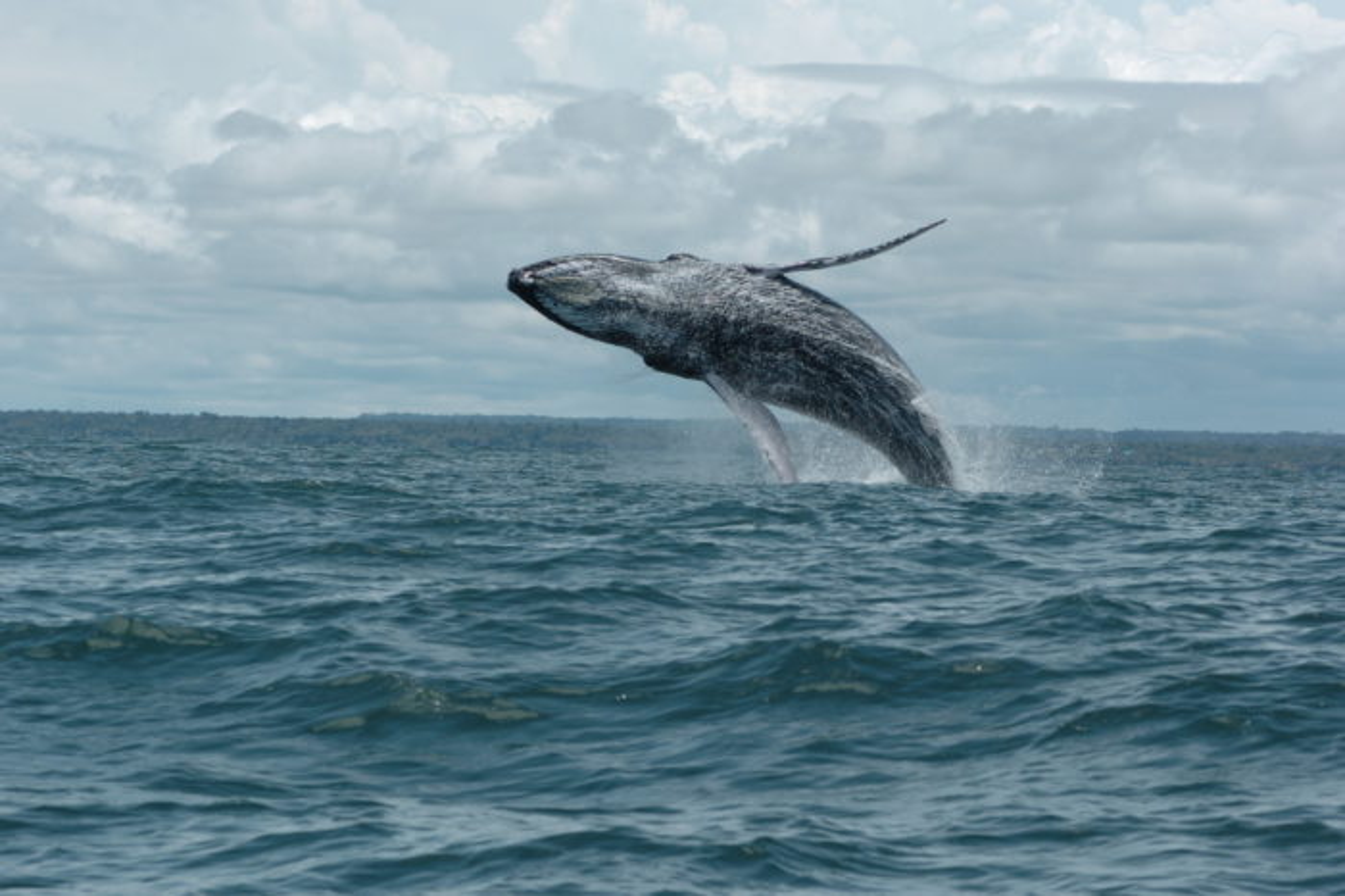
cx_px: 672
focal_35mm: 202
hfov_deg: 10.2
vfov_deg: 6.8
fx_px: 7562
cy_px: 448
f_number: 7.6
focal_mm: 135
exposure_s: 1/800
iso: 200
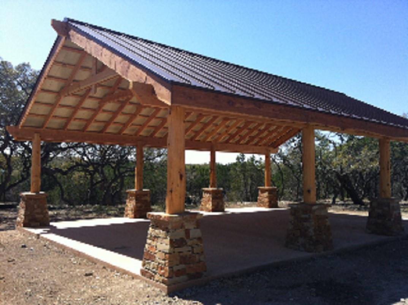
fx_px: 412
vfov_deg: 40.7
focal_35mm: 35
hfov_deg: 52.6
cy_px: 152
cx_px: 204
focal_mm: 3.85
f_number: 2.8
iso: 80
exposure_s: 1/943
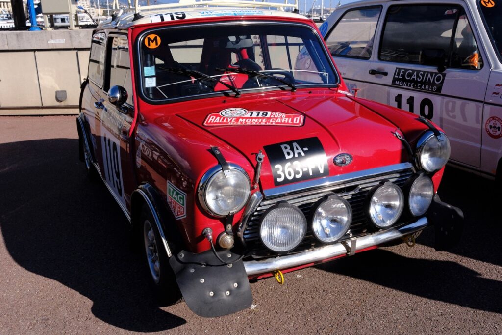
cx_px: 251
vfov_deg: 37.8
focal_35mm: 35
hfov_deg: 54.4
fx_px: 488
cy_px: 168
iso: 1000
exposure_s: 1/2000
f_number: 8
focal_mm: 23.4
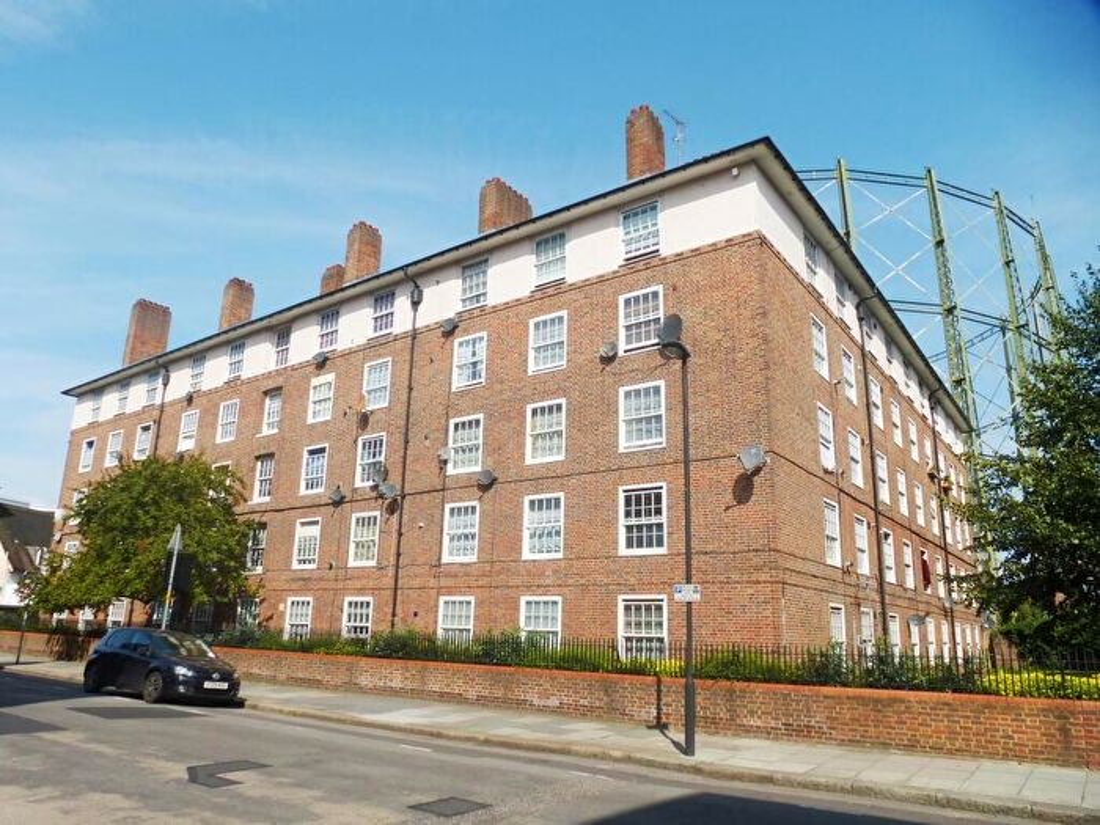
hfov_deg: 71.6
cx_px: 550
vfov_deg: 56.8
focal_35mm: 24
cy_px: 412
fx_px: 763
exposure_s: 1/1000
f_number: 4
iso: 100
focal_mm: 4.3
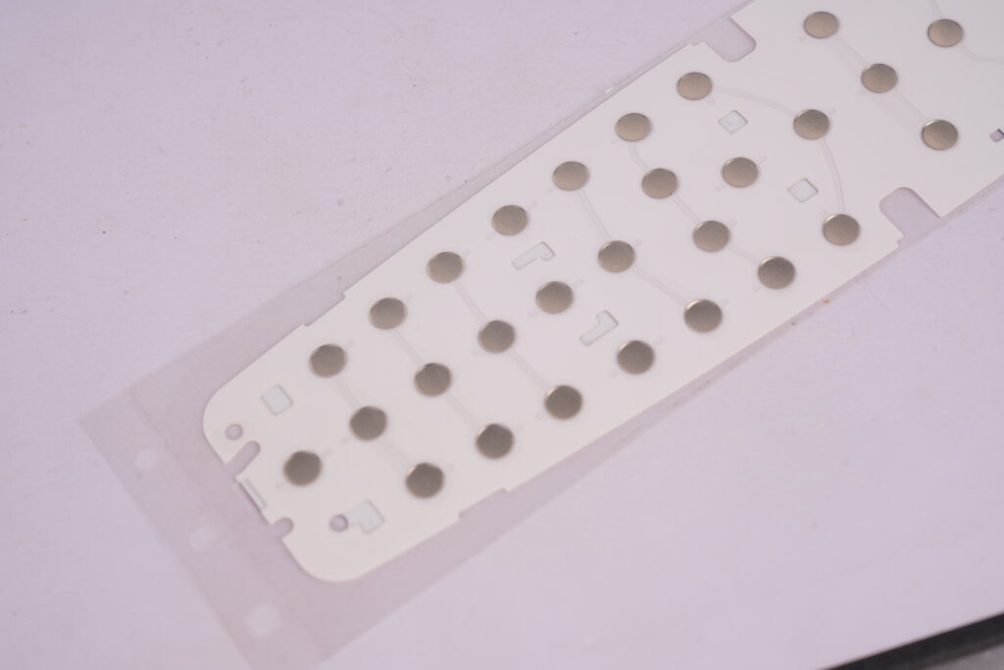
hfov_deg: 28.8
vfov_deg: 19.5
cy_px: 335
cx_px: 502
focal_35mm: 70
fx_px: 1952
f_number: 11
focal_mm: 70
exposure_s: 1/125
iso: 100
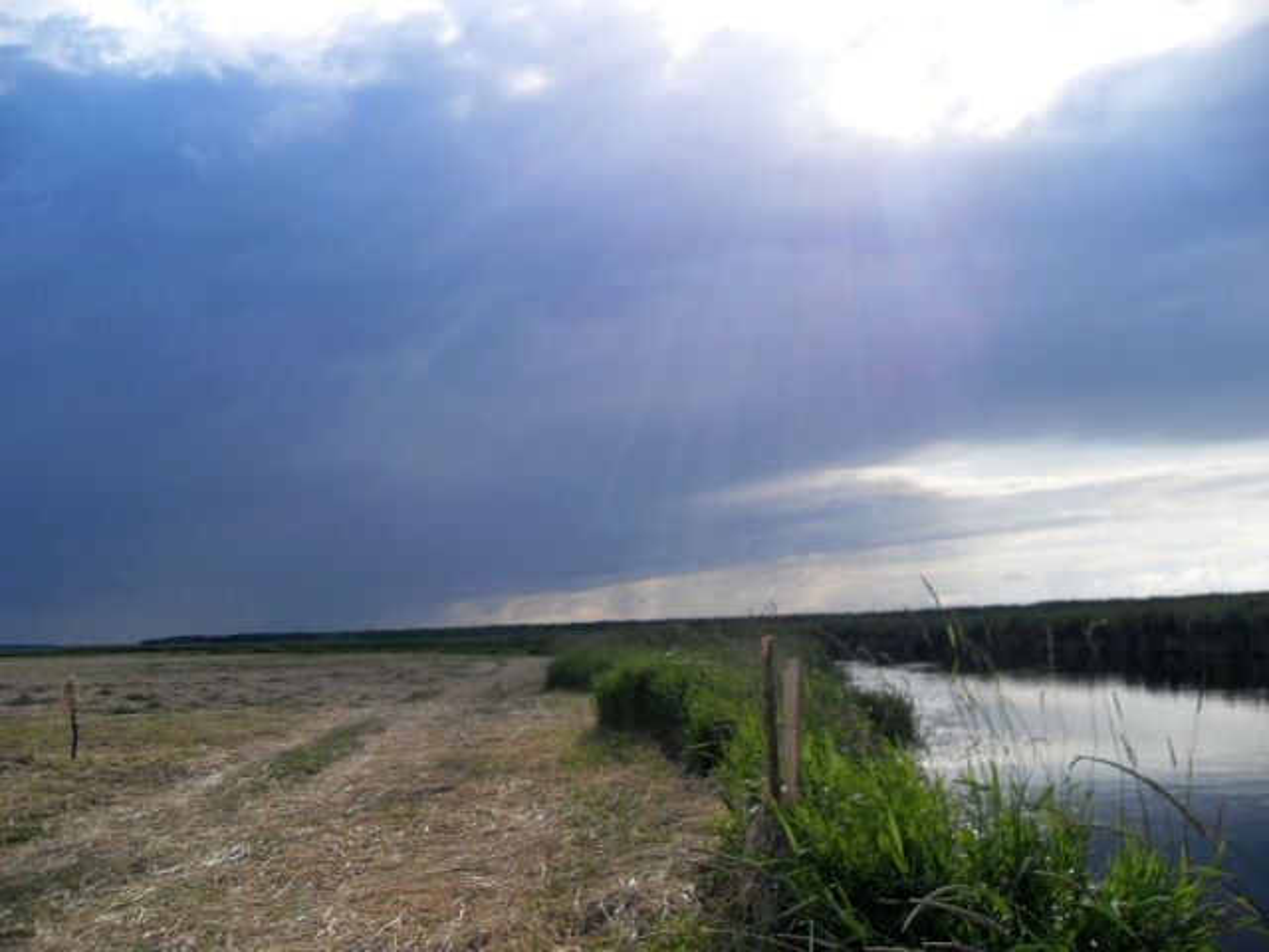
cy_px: 476
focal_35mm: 34
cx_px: 634
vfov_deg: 41.8
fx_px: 1246
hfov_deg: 54.0
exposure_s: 1/125
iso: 80
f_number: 7
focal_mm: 6.3
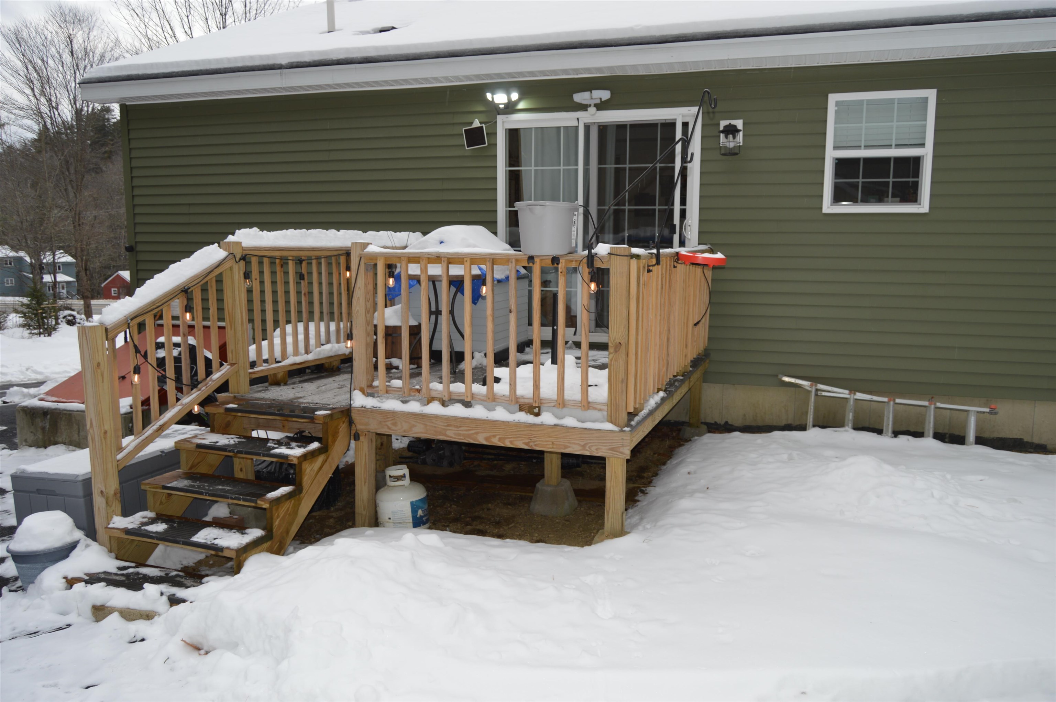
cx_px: 528
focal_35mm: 27
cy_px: 351
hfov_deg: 67.4
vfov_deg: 47.8
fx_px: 791
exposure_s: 1/200
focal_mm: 18
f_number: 5
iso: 100
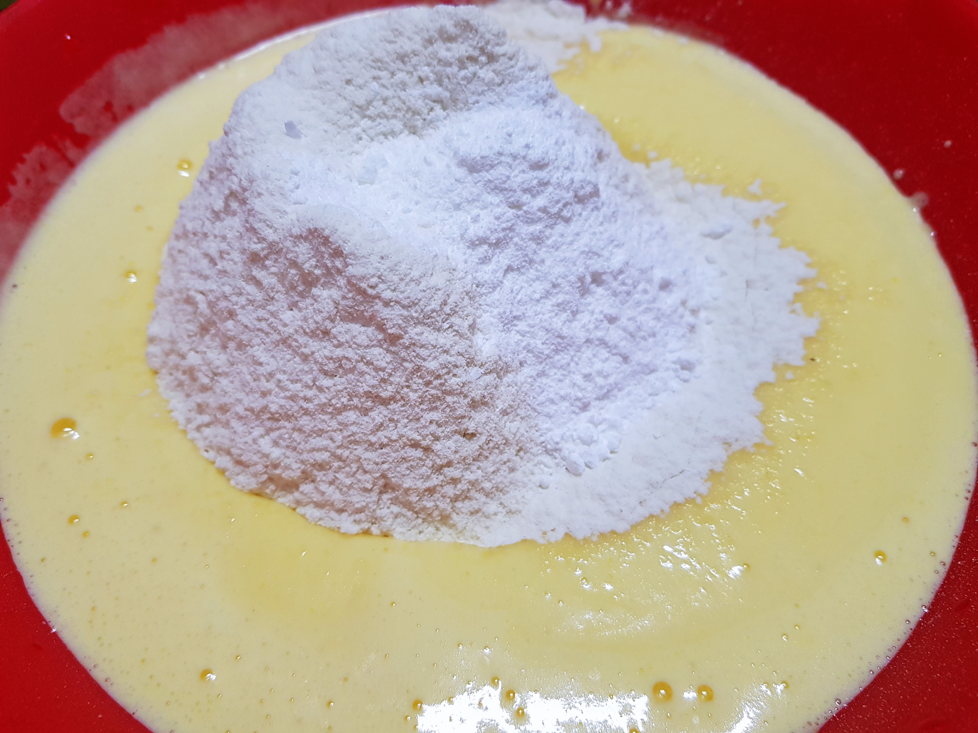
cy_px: 366
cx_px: 489
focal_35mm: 26
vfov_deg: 53.1
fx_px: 735
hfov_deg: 67.3
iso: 160
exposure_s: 1/50
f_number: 1.7
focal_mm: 4.2
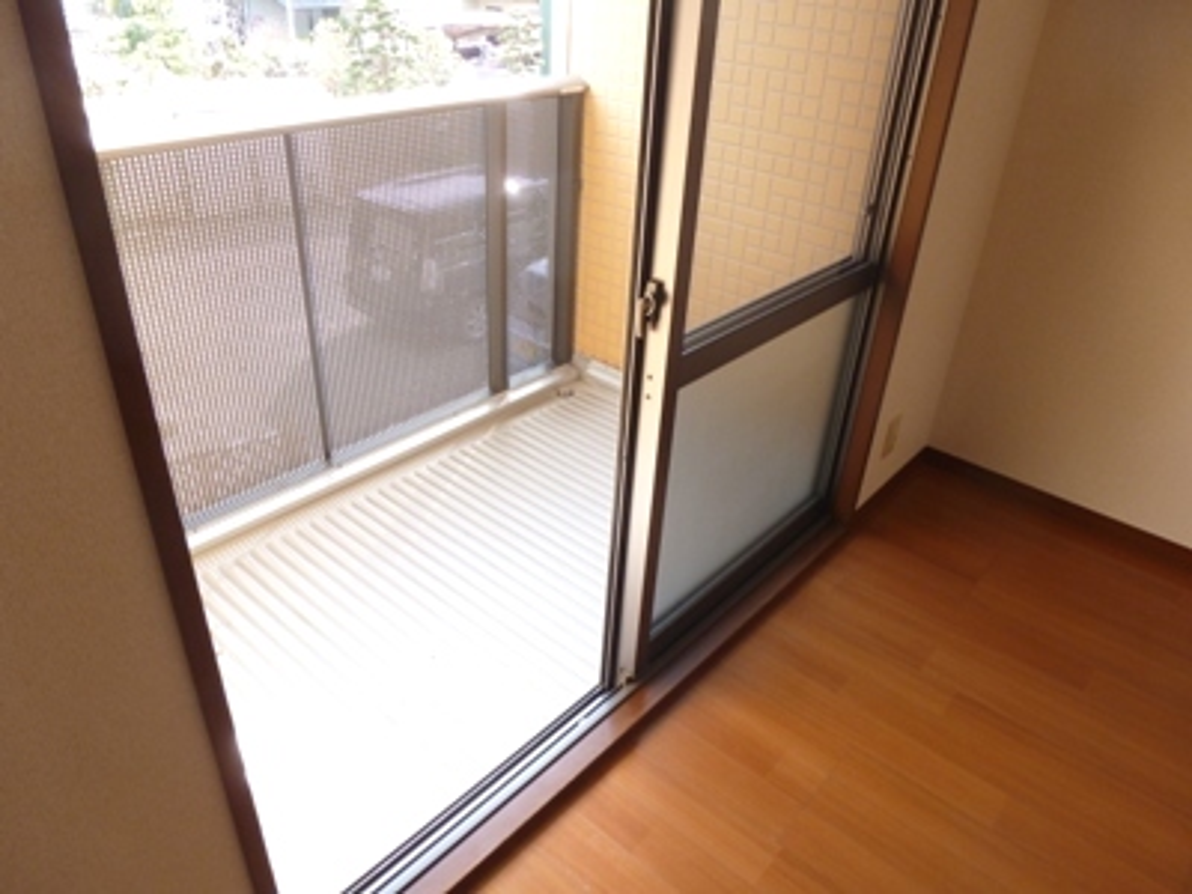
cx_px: 596
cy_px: 447
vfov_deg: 56.8
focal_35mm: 24
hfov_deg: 71.6
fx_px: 826
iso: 200
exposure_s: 1/60
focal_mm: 4.3
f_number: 3.3
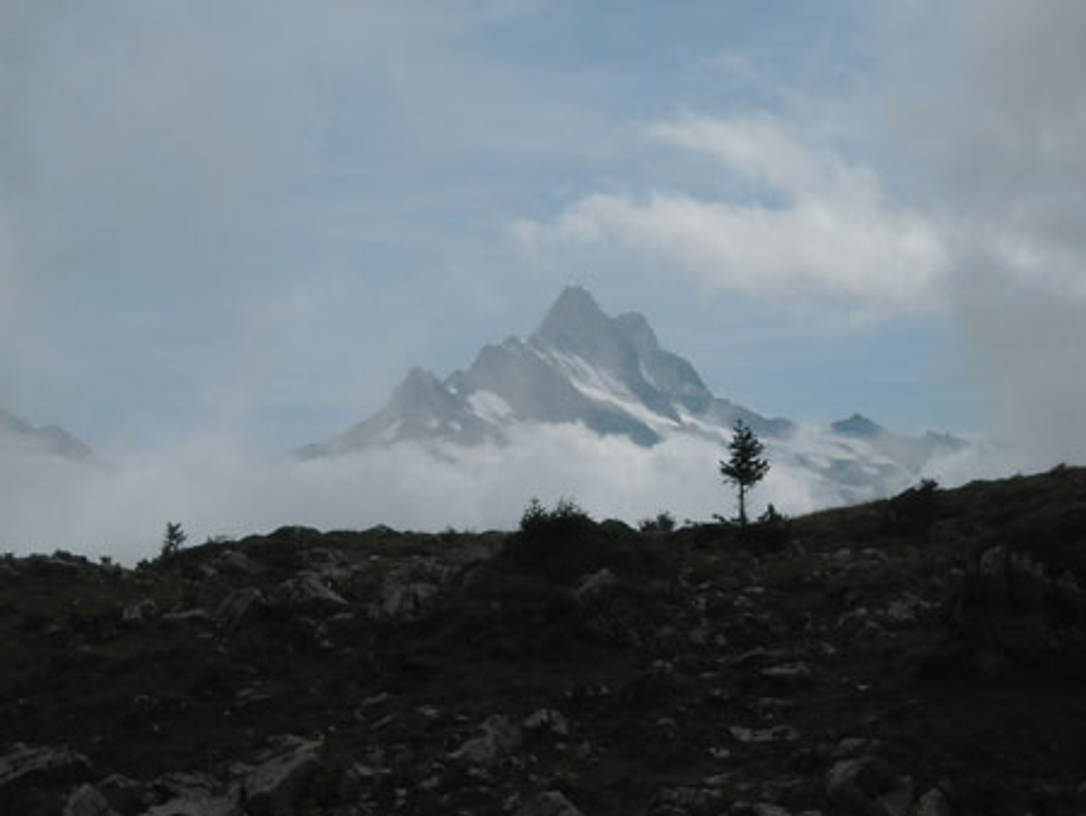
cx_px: 543
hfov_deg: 26.3
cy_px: 408
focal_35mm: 74
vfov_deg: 19.9
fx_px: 2323
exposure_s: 1/346
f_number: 9.9
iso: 80
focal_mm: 13.2
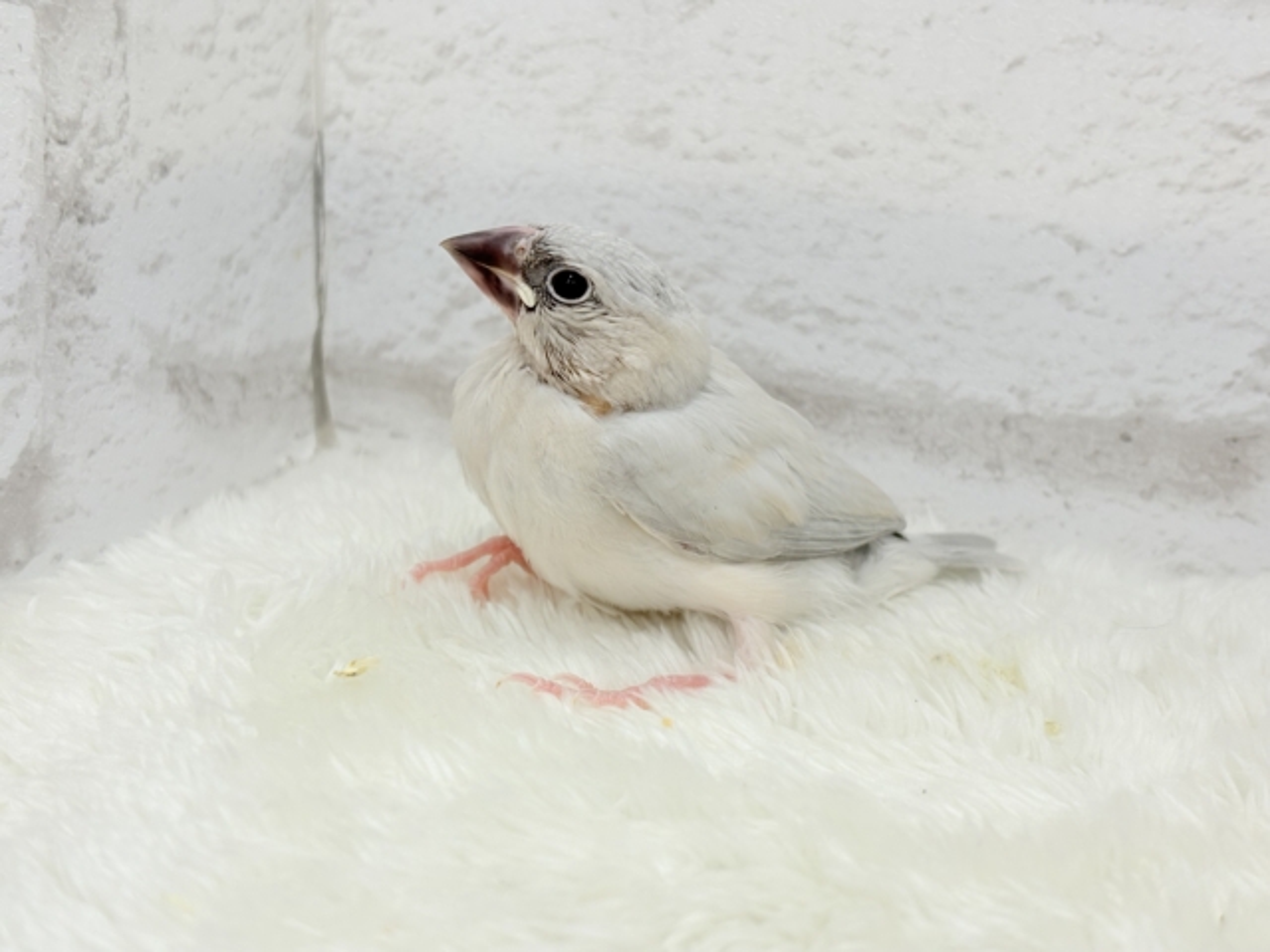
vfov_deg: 28.0
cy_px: 476
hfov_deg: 36.8
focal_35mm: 52
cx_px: 635
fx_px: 1908
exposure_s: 1/100
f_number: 1.6
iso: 64
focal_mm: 5.96
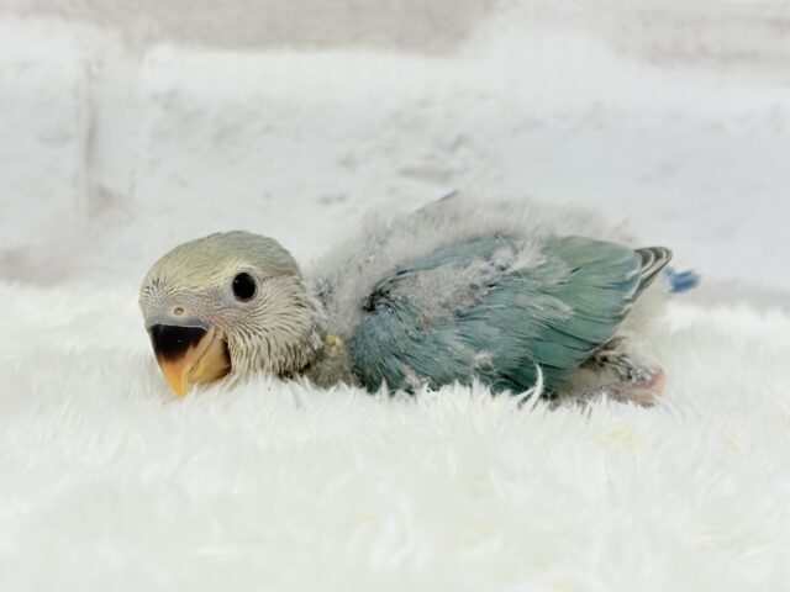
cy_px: 296
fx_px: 1187
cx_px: 395
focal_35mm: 52
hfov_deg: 36.8
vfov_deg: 28.0
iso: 50
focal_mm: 5.96
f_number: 1.6
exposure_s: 1/50
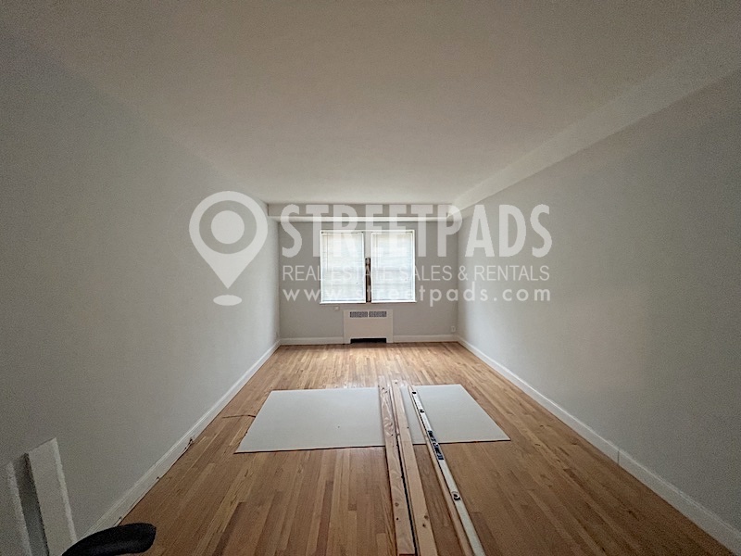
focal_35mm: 13
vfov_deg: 89.9
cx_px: 370
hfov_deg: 106.2
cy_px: 278
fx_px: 278
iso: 400
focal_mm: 1.57
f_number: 1.8
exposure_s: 1/60
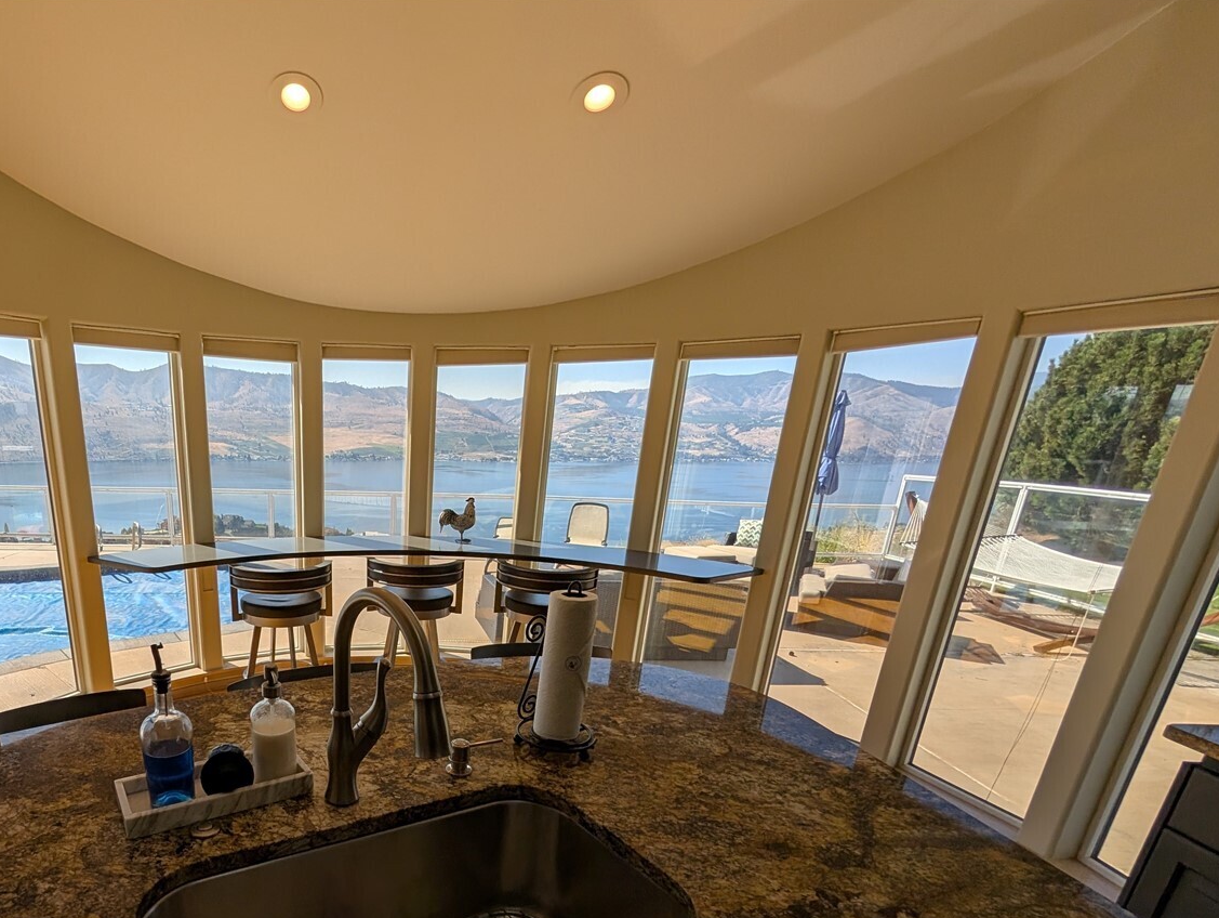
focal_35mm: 17
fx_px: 599
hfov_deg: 86.6
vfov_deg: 71.6
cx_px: 374
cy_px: 645
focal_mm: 2.02
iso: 53
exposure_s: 1/2342
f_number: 1.7
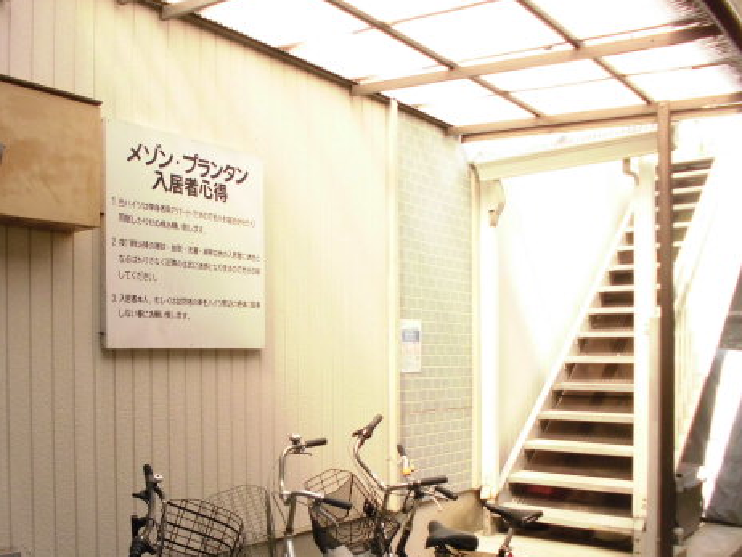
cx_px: 255
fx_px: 772
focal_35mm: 36
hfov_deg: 50.5
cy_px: 369
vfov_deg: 39.2
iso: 100
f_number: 3.5
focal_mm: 4.6
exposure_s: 1/100
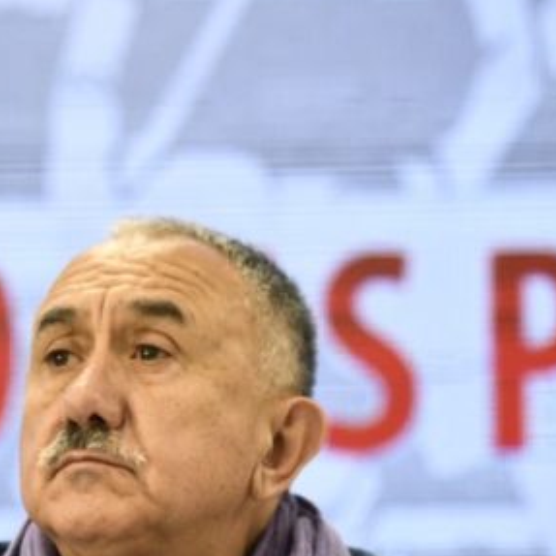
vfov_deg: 7.3
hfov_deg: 7.3
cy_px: 355
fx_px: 4343
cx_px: 196
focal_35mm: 239
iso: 2500
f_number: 2.2
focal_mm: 105
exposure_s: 1/1000
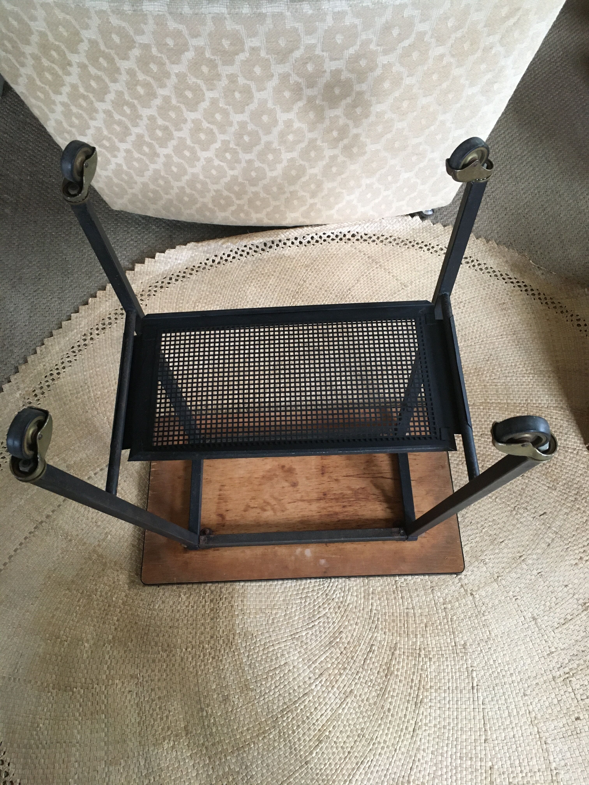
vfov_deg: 61.7
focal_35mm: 29
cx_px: 294
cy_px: 392
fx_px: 658
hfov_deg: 48.2
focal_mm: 4.15
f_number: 2.2
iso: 200
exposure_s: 1/33
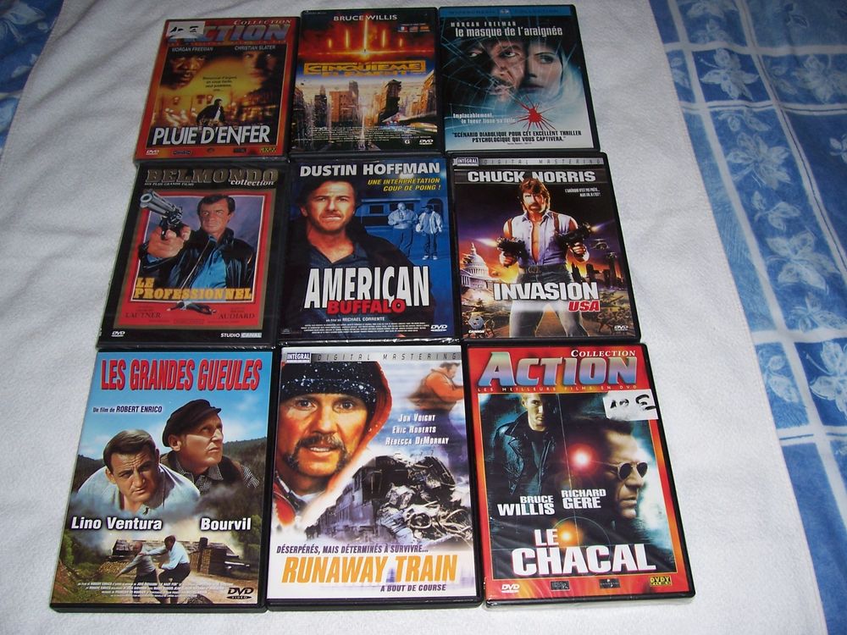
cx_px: 424
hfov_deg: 54.0
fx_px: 832
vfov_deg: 41.8
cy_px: 318
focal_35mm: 34
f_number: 2.7
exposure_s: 1/60
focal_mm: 5.6
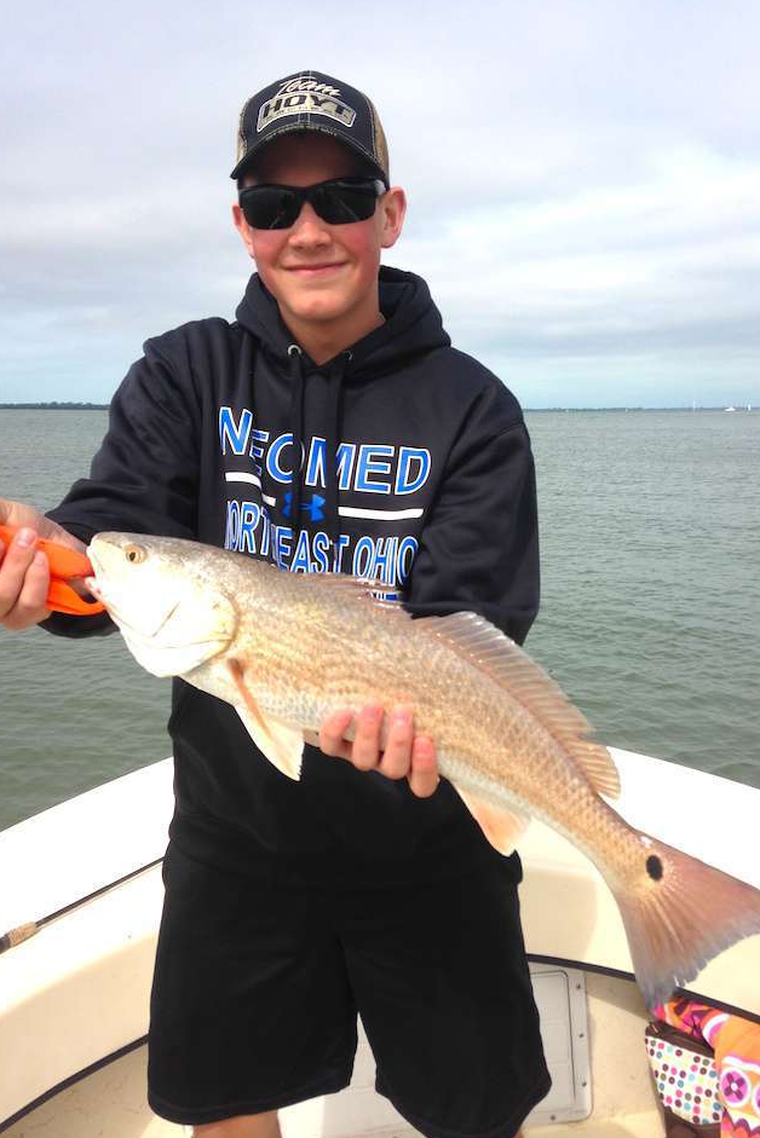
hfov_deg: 37.9
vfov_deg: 54.4
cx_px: 403
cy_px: 572
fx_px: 1107
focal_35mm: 35
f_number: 2.4
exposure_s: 1/2088
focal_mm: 4.12
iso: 50
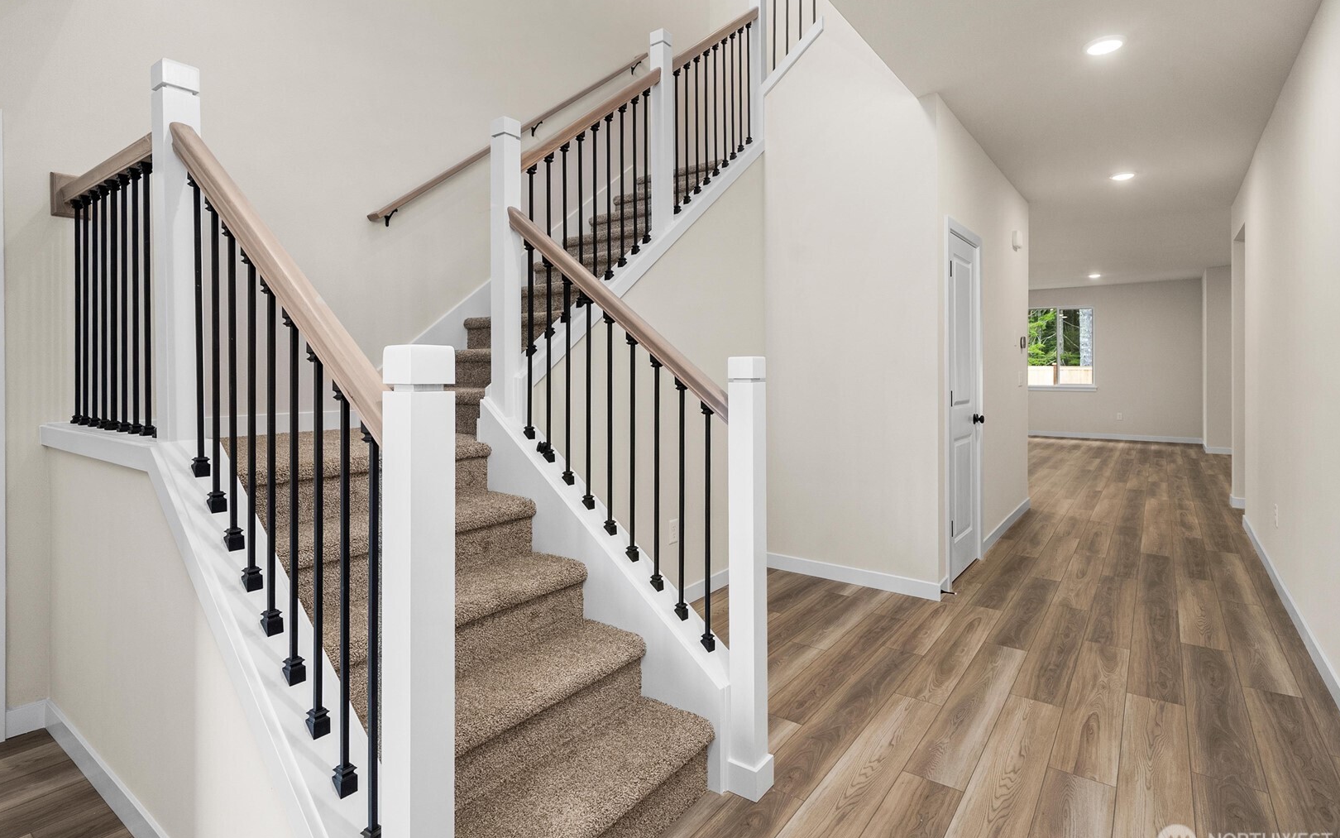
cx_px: 656
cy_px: 409
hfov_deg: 97.8
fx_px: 584
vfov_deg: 71.3
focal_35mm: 16
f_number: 7.1
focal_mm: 15
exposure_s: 1/60
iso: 250
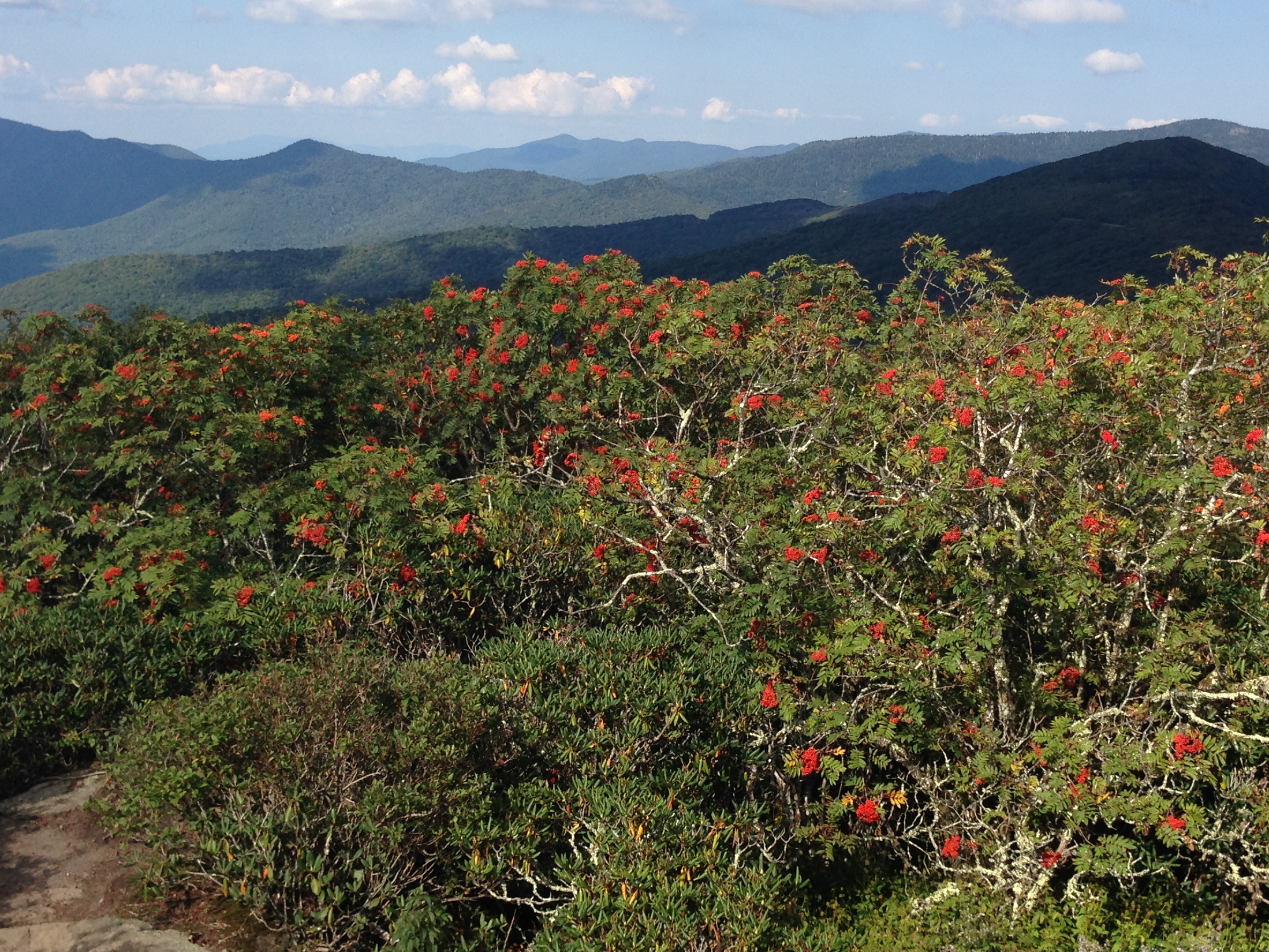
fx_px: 1797
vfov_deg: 29.7
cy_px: 464
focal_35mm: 49
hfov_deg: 38.9
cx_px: 634
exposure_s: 1/1106
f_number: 2.4
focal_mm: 4.12
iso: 50
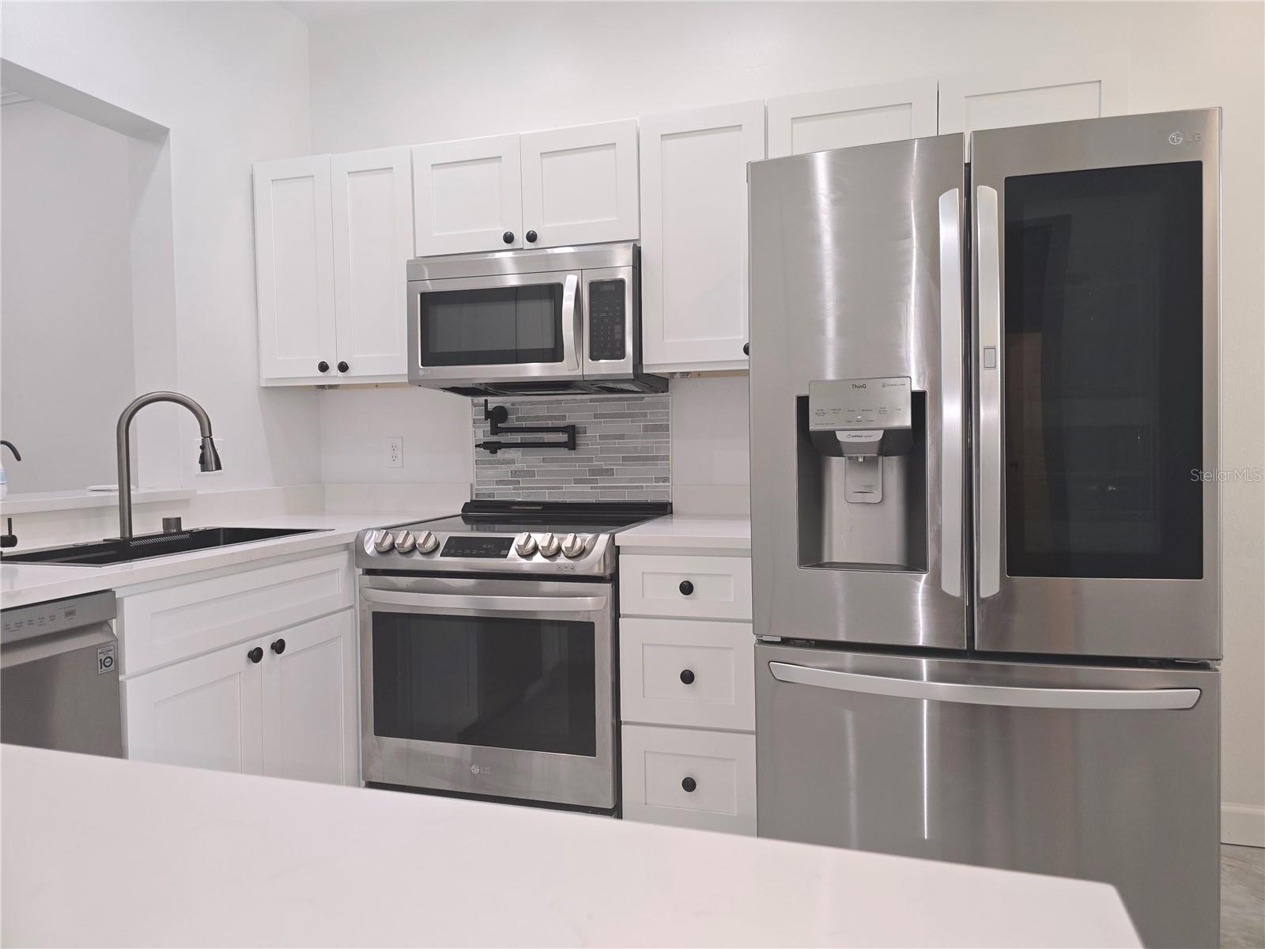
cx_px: 632
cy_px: 474
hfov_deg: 73.9
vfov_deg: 58.9
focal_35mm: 23
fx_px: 841
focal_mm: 6.3
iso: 64
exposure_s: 1/60
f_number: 1.7
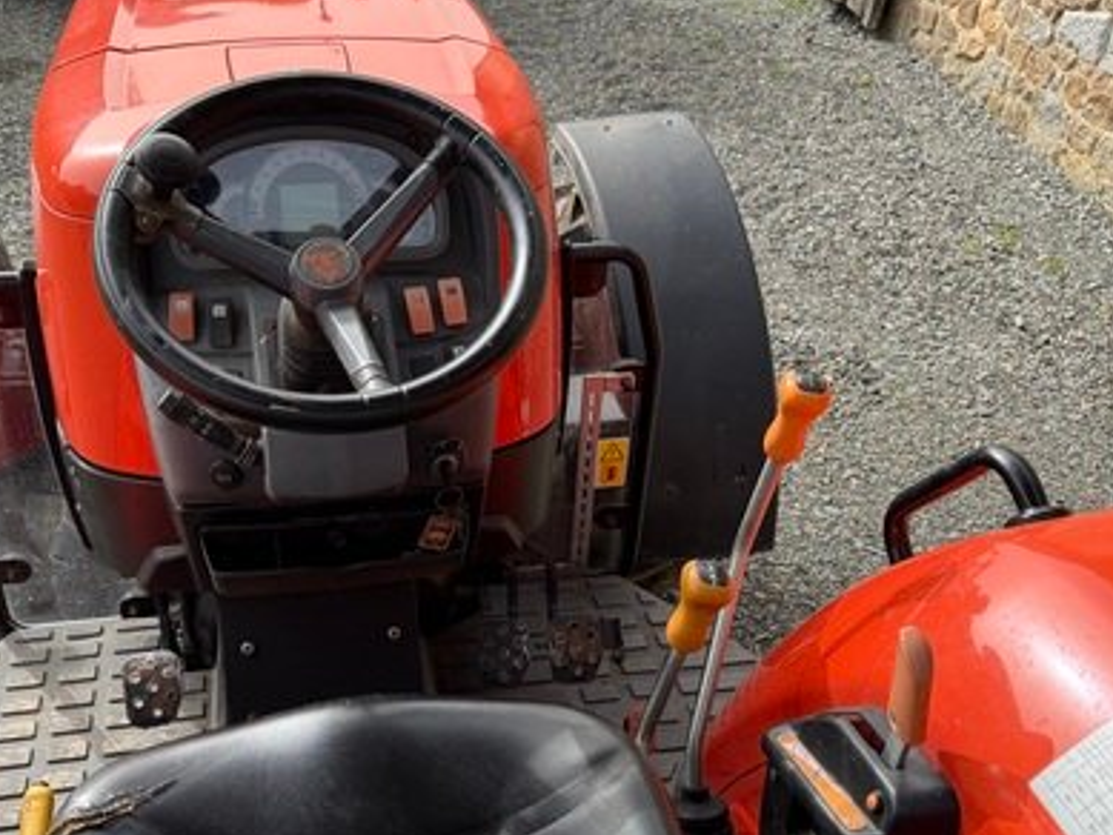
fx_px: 1190
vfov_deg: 38.4
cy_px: 535
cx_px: 472
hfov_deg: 49.9
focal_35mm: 37
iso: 100
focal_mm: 6.76
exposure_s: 1/1653
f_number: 1.78
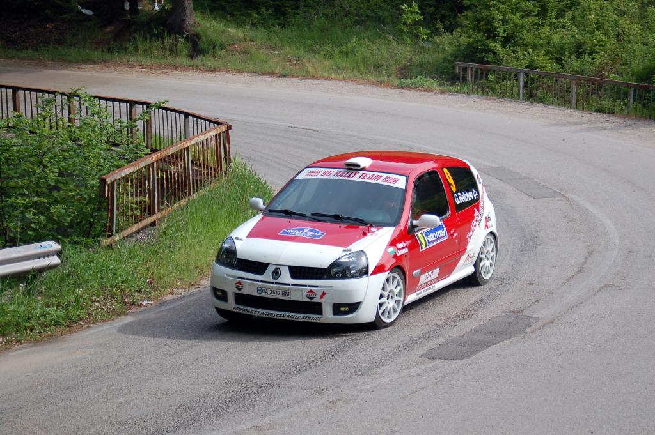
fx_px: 1909
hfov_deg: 19.5
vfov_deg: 13.0
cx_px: 328
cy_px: 218
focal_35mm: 105
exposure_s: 1/1000
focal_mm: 70
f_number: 5.3
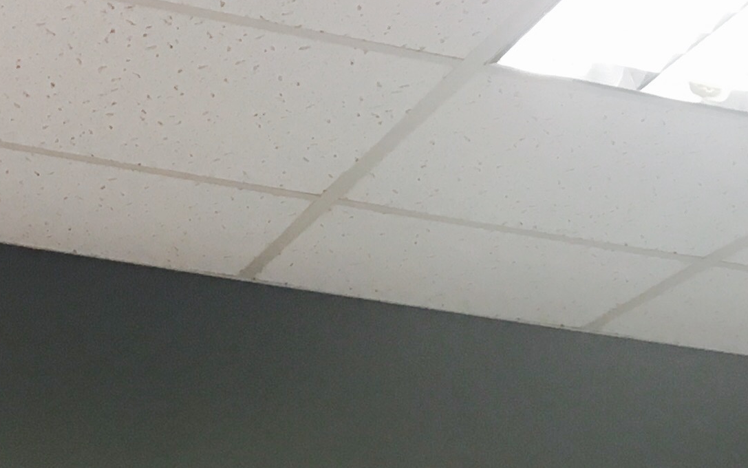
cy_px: 966
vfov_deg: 10.5
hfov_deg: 18.2
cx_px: 529
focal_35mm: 114
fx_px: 2325
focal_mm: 4.15
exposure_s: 1/30
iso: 25
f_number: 2.2
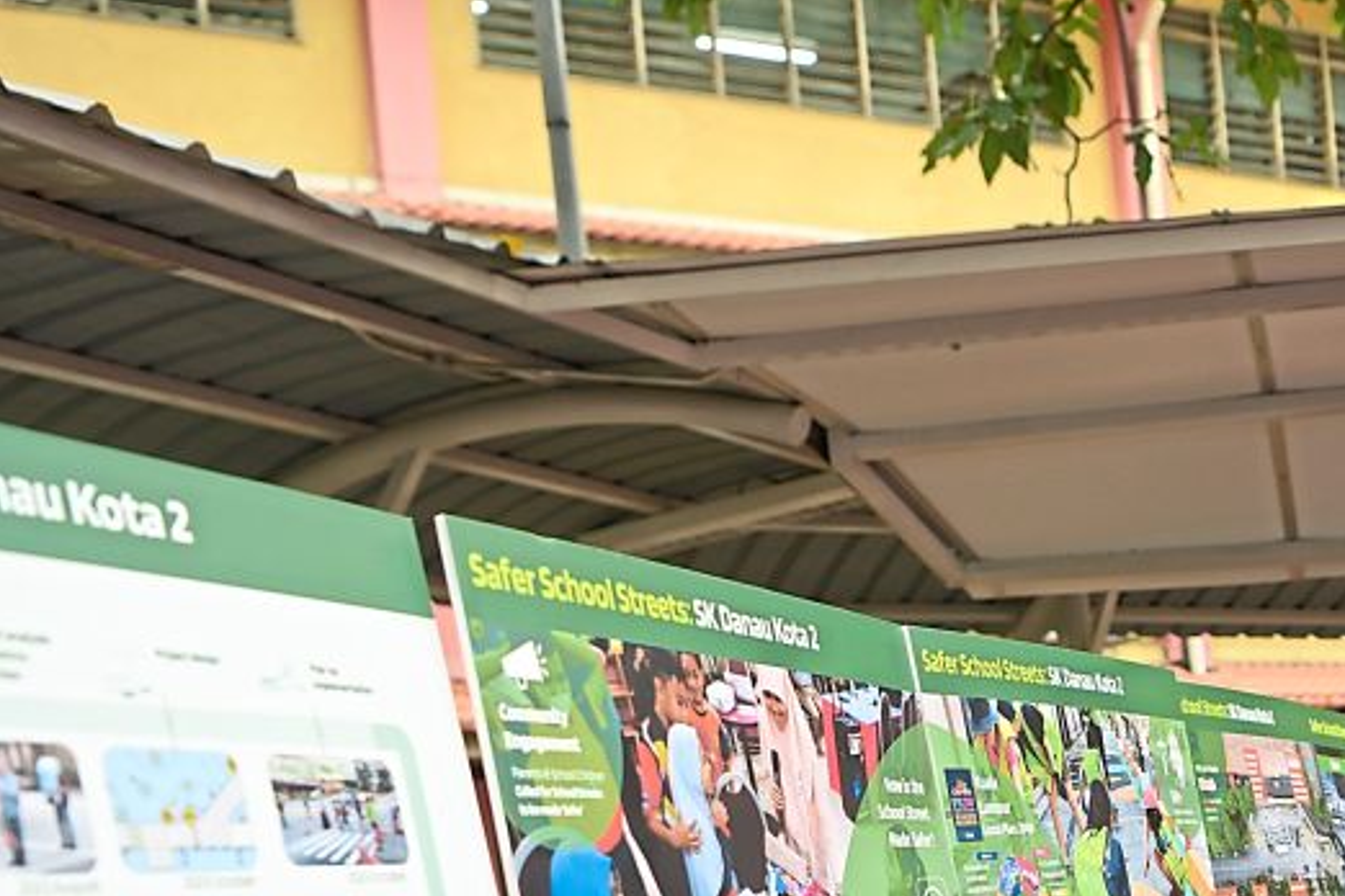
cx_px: 1427
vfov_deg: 22.3
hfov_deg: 31.6
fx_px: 2129
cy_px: 1016
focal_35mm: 57
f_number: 3.5
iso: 200
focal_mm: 24
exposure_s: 1/200
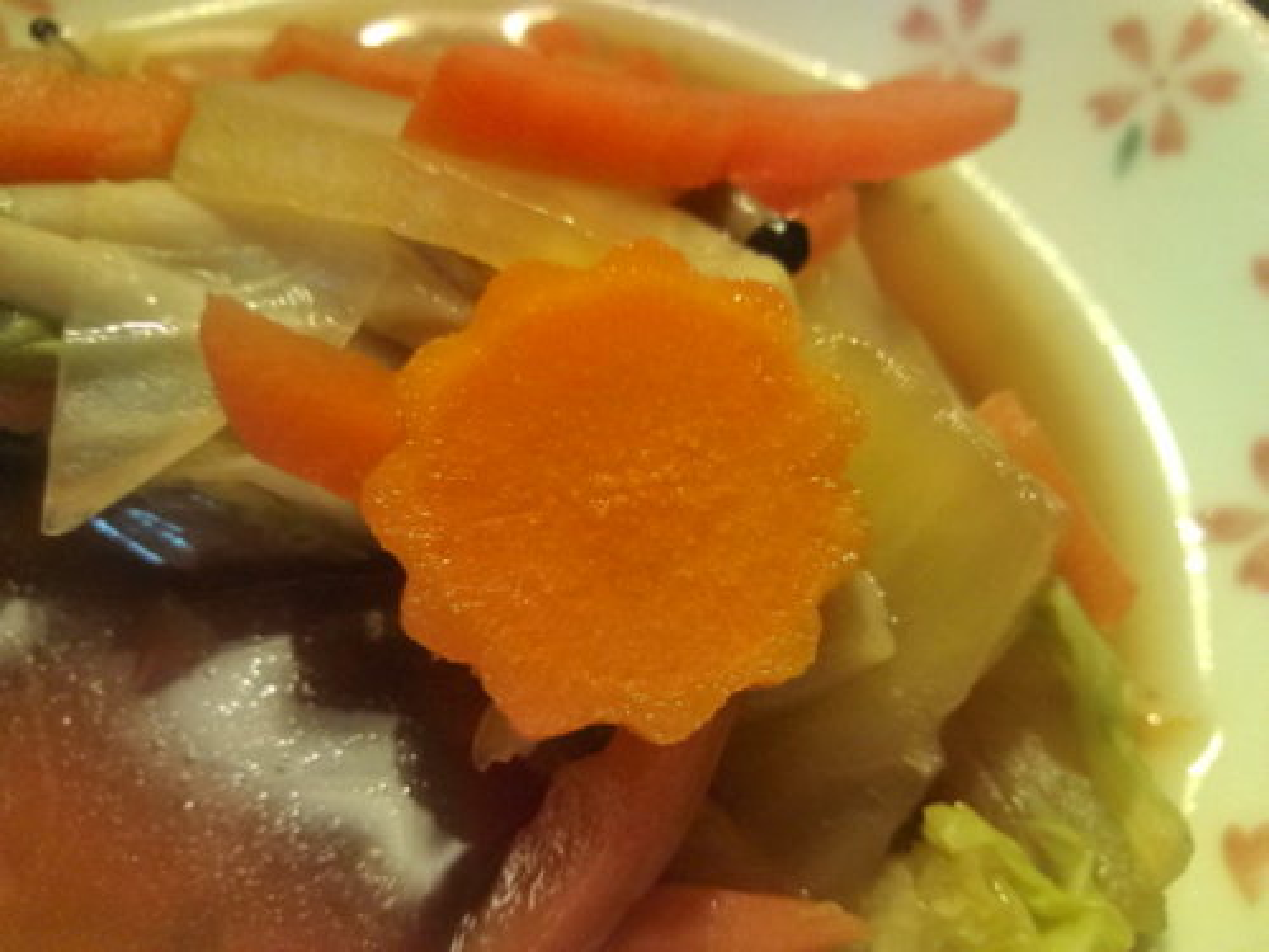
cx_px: 634
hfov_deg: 56.8
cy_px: 476
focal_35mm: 32
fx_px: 1173
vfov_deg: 44.2
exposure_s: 1/5.46
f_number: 2.8
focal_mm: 3.3
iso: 102
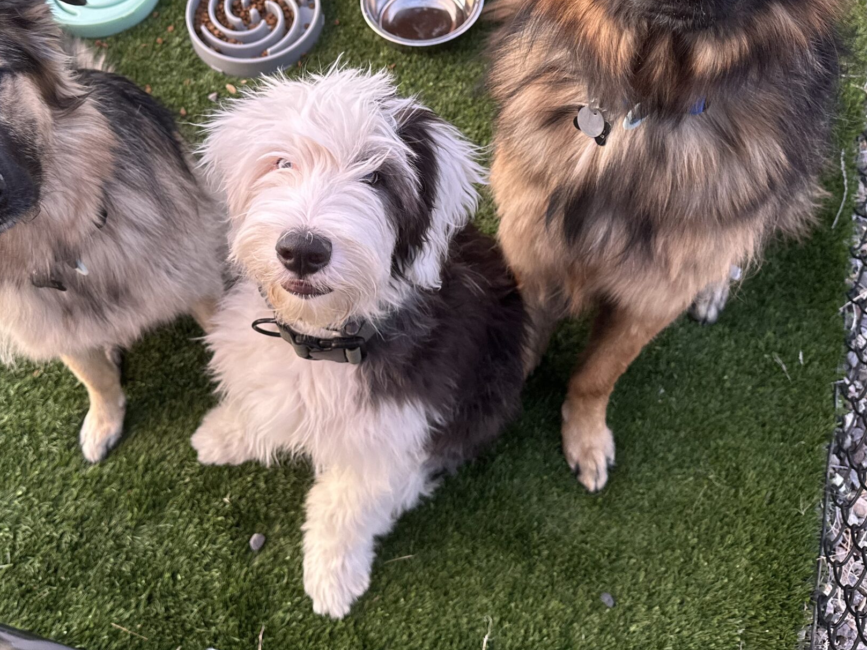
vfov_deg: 37.1
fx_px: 952
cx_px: 324
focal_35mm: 38
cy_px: 190
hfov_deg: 48.5
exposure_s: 1/67
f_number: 1.78
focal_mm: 6.86
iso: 250
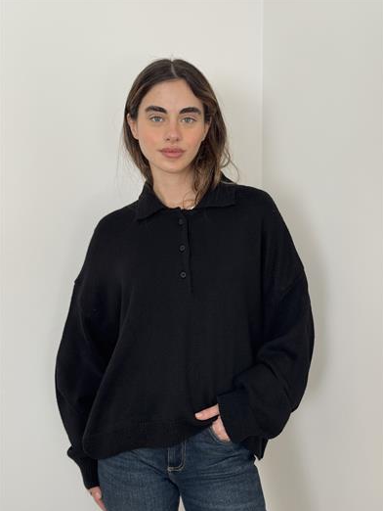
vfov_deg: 38.9
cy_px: 257
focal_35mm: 49
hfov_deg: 29.7
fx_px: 722
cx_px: 193
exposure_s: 1/105
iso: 100
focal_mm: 6.76
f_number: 1.78
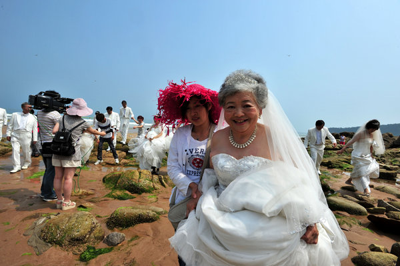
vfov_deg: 70.3
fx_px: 189
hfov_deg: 93.3
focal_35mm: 17
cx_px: 200
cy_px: 133
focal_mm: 17
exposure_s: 1/500
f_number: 11
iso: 200
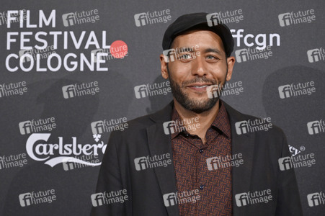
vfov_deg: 19.4
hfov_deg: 28.9
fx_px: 631
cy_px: 108
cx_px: 162
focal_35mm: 70
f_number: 4
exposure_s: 1/200
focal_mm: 70
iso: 1000
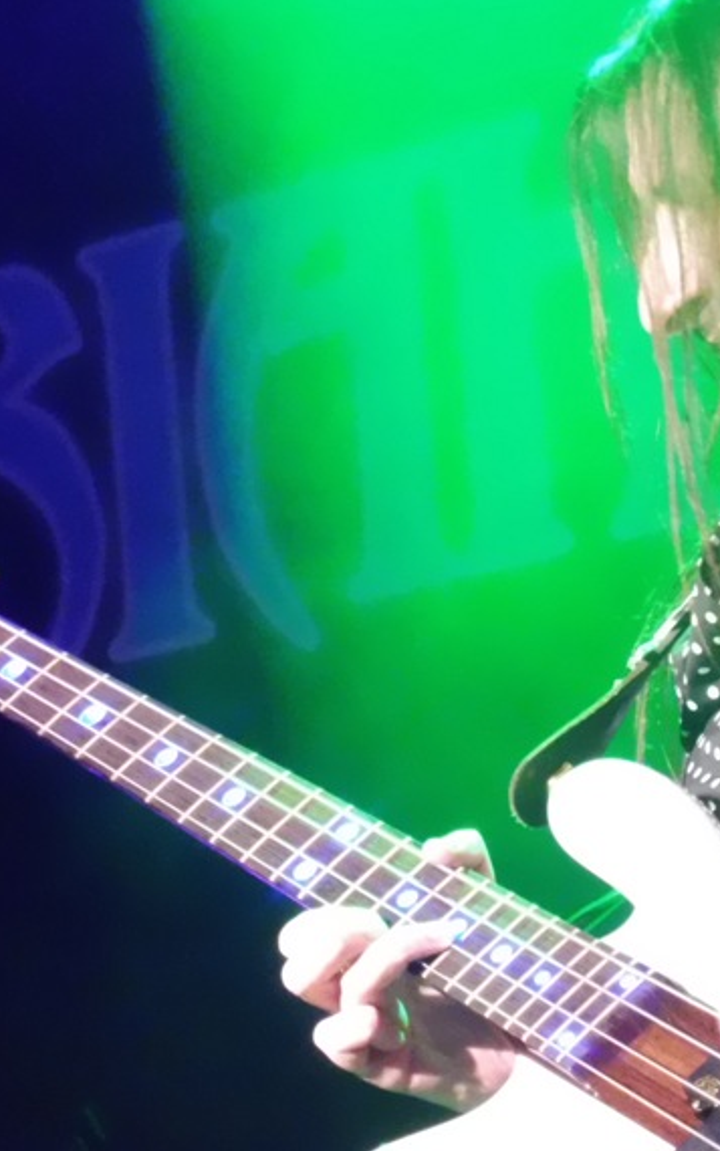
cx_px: 379
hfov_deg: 8.0
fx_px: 5148
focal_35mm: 164
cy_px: 572
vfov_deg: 12.8
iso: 3200
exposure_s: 1/80
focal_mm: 20.6
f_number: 5.3
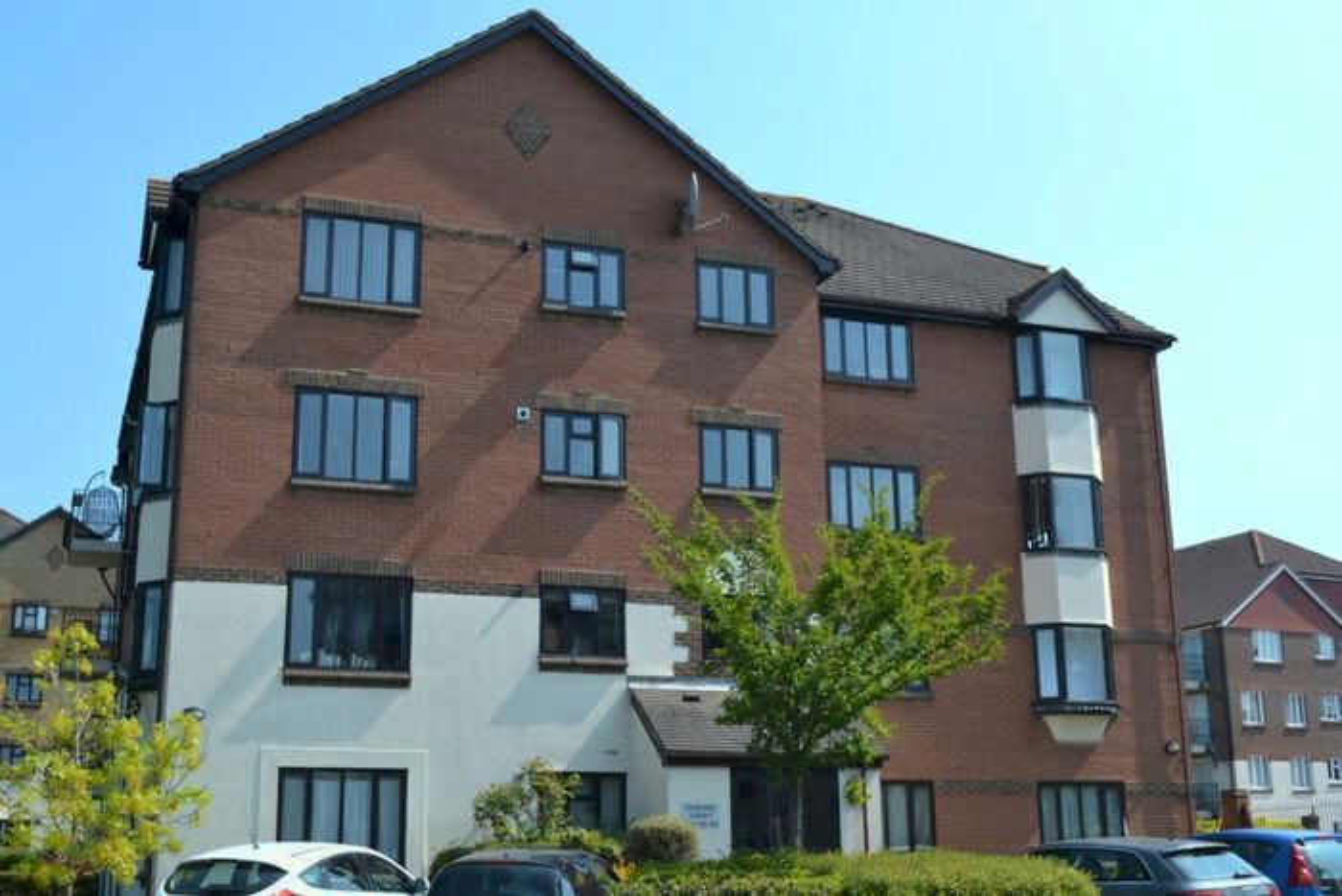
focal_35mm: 42
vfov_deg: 31.9
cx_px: 671
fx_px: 1566
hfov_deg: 46.4
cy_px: 448
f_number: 7.1
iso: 100
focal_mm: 28
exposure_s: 1/200
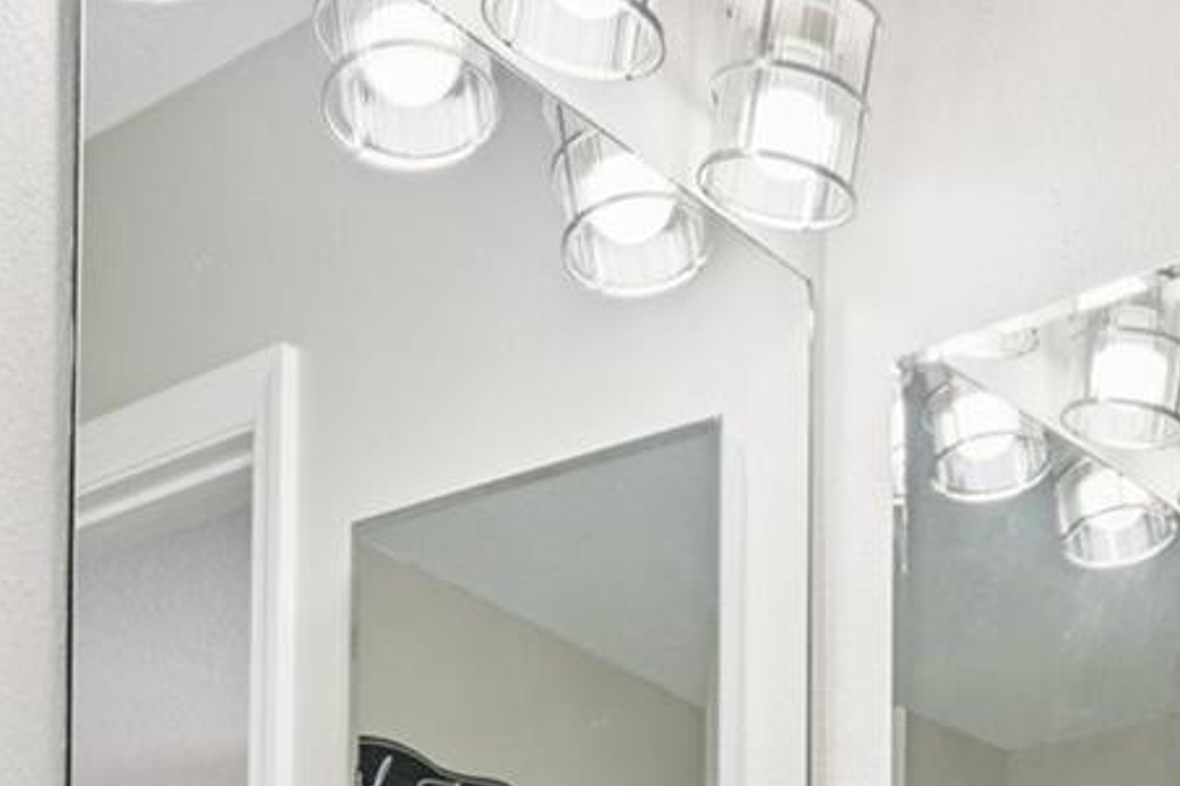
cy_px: 1343
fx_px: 1967
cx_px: 914
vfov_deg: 18.5
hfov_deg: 32.6
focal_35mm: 60
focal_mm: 17
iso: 100
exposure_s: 1/5
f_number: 9
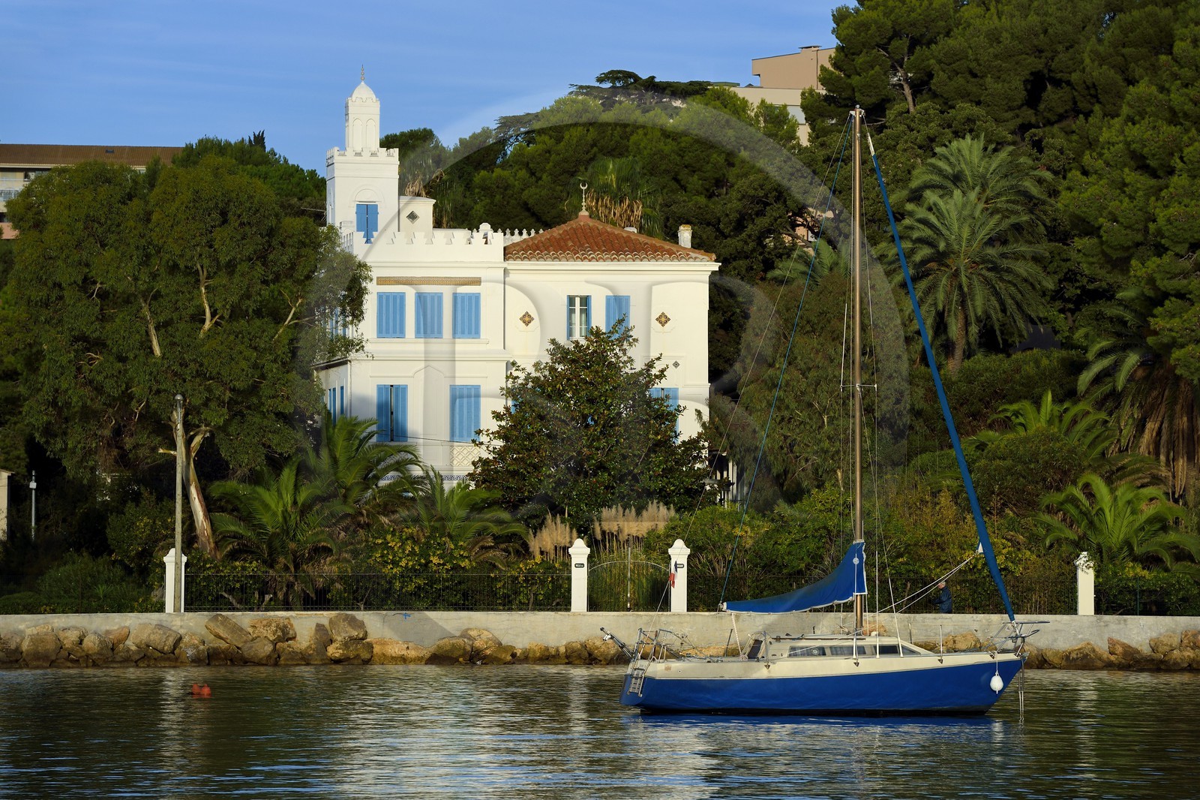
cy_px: 400
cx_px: 600
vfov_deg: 6.9
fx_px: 6665
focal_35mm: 200
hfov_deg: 10.3
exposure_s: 1/400
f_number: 10
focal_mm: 200
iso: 200
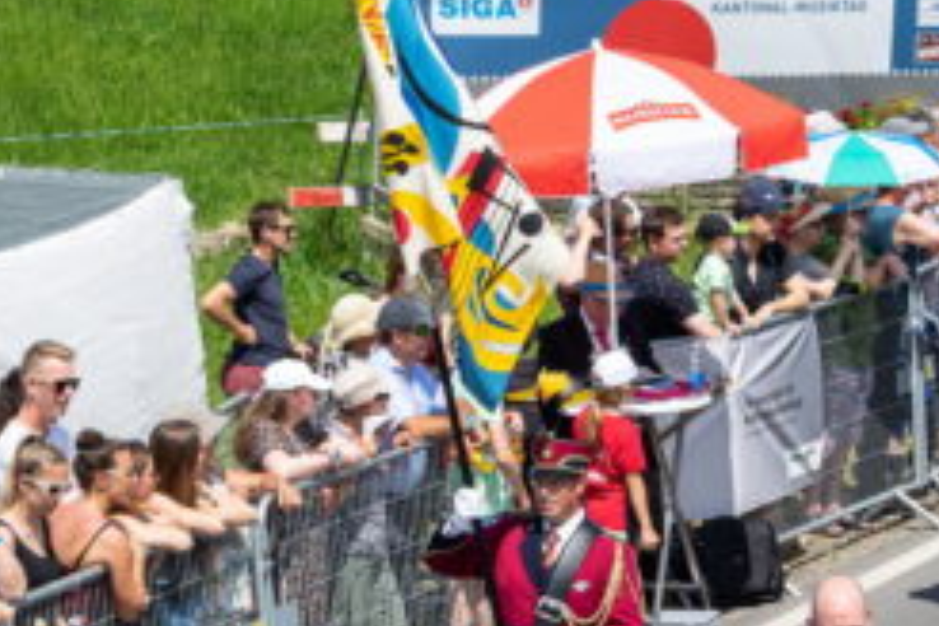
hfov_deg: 10.9
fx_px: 4825
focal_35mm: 185
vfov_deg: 7.4
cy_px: 553
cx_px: 1096
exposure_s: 1/250
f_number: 8
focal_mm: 70
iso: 100
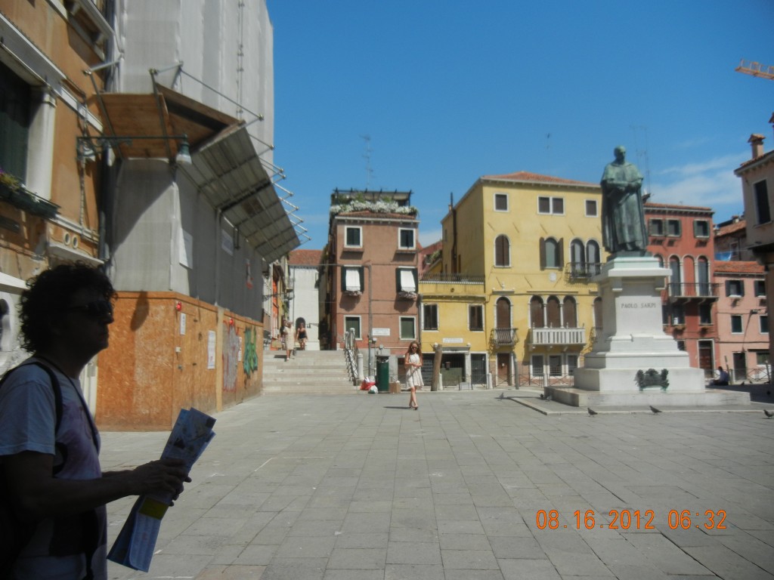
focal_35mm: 30
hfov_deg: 60.0
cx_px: 387
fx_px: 671
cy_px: 290
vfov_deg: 46.8
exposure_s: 1/657
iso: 160
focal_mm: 5.4
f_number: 7
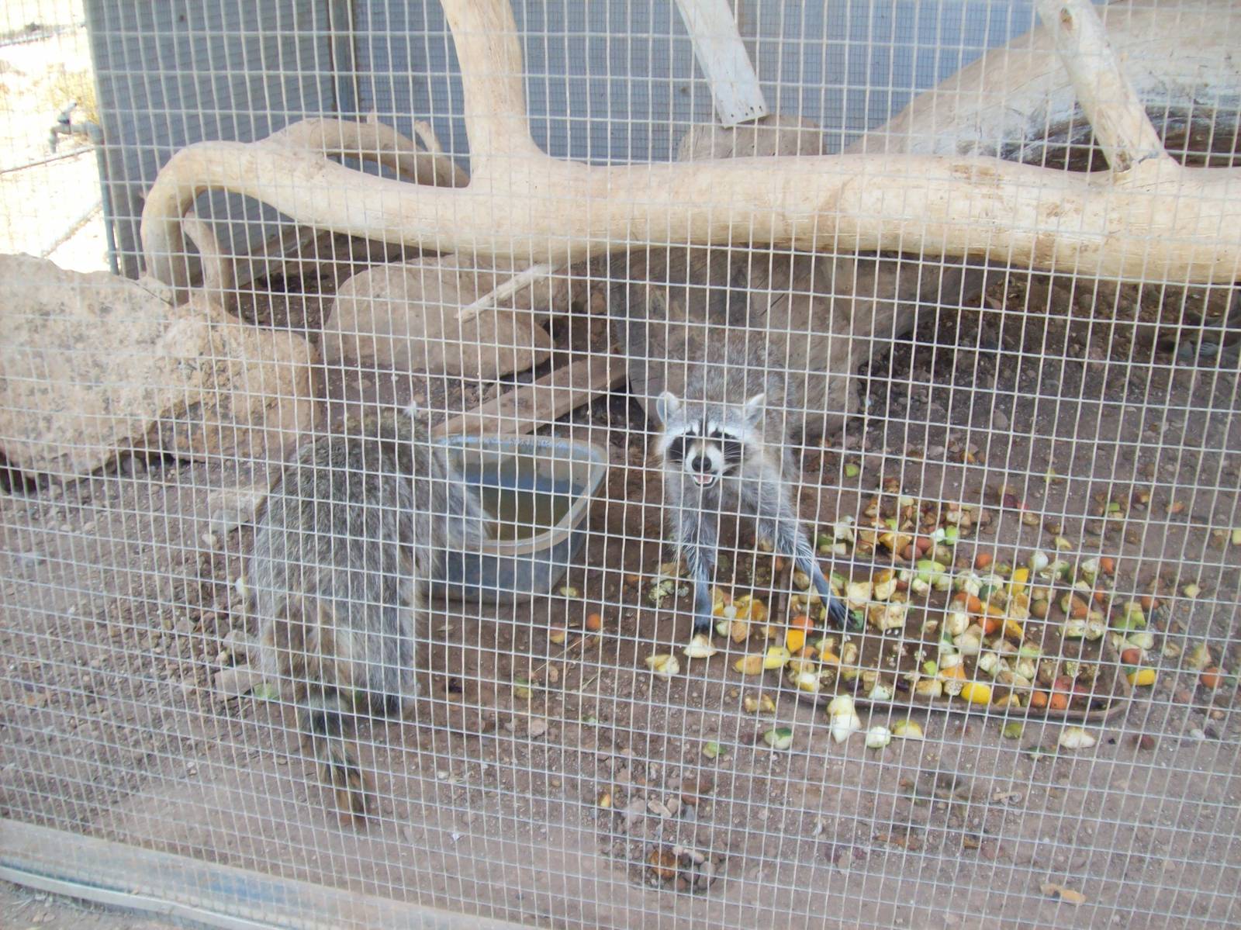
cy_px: 465
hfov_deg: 51.4
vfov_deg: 39.6
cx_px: 620
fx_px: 1290
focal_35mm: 36
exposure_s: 1/155
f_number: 2.7
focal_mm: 6
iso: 80
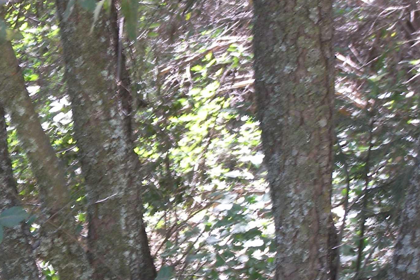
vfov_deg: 10.1
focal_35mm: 136
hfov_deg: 14.9
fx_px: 1586
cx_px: 28
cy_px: 185
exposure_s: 1/30
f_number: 3.6
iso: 100
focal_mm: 12.1
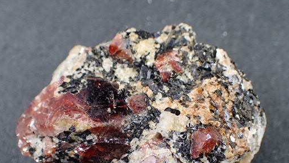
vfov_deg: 20.6
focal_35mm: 58
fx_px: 445
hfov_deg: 36.0
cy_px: 118
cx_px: 154
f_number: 2.9
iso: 200
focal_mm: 7.86
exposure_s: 1/160
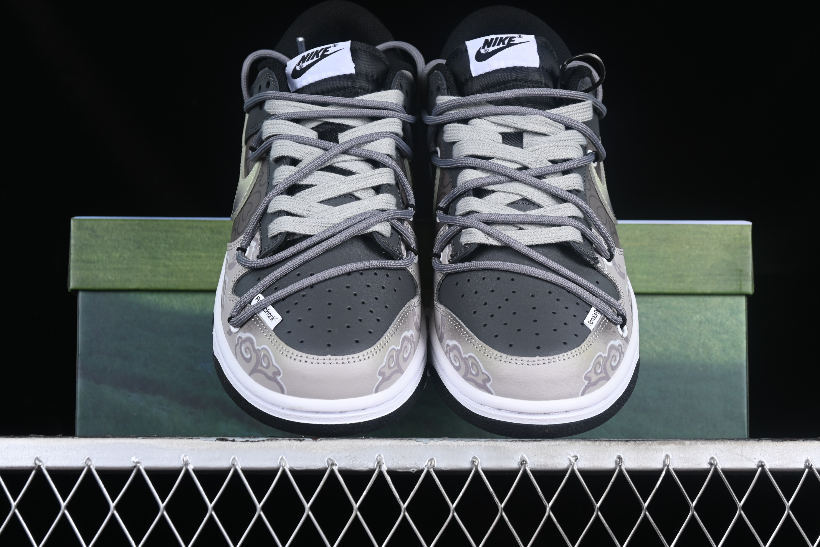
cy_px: 274
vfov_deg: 18.2
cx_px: 410
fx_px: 1708
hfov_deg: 27.0
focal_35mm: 75
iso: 160
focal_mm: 50
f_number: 7.1
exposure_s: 1/60
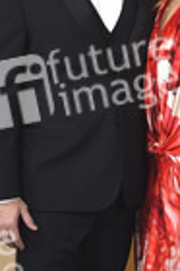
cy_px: 180
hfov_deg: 9.2
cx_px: 136
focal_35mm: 149
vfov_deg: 13.8
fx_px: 1120
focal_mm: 52
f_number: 5
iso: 2500
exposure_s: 1/250
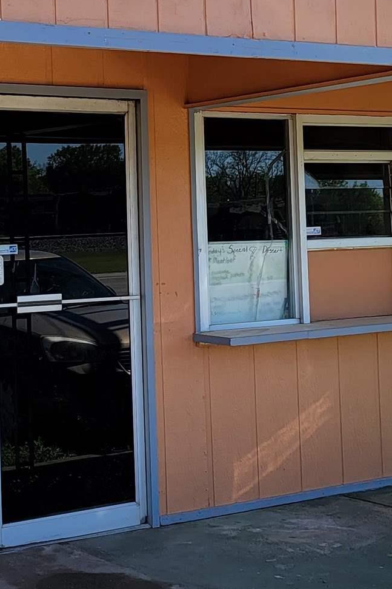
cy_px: 195
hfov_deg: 16.8
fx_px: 1291
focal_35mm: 79
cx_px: -20
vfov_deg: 25.5
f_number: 1.8
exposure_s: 1/458
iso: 16
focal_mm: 6.7
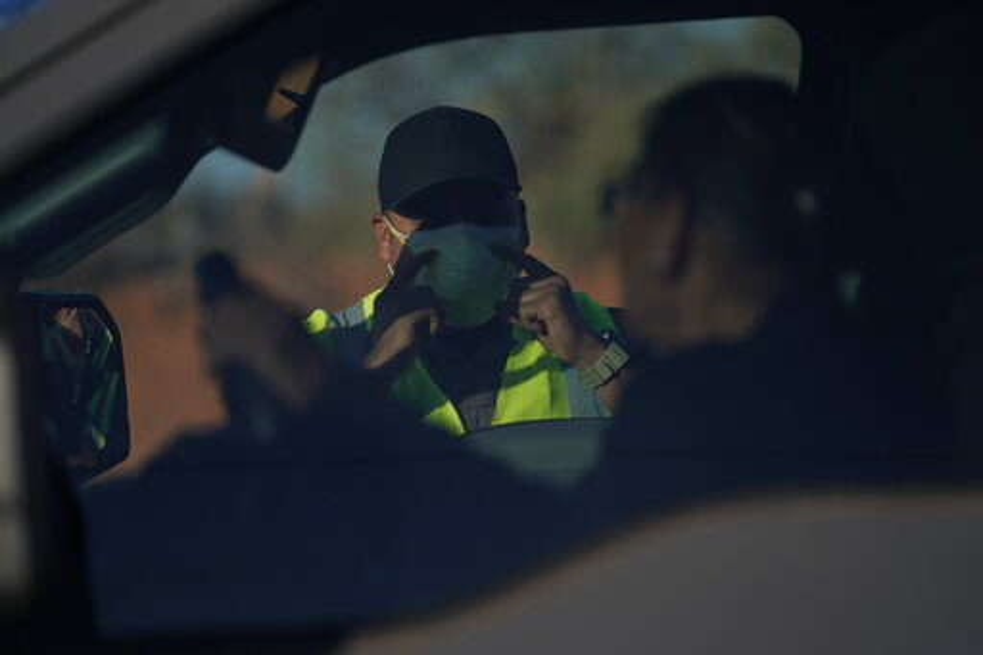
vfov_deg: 9.3
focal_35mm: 148
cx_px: 492
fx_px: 4040
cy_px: 328
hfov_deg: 13.9
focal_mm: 148
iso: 50
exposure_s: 1/1000
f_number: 2.8
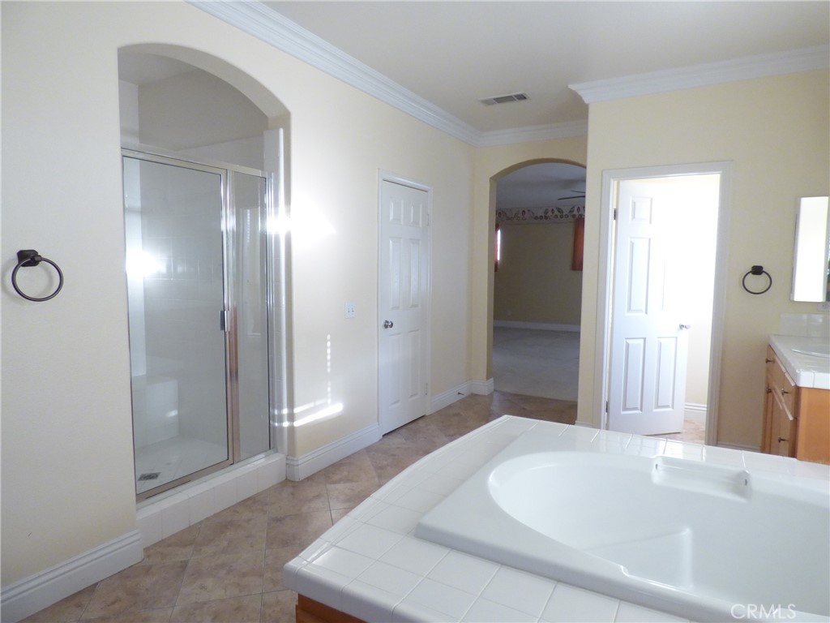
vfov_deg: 66.0
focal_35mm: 20
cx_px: 415
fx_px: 480
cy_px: 312
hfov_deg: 81.7
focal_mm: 3.58
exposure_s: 1/50
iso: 400
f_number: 2.8
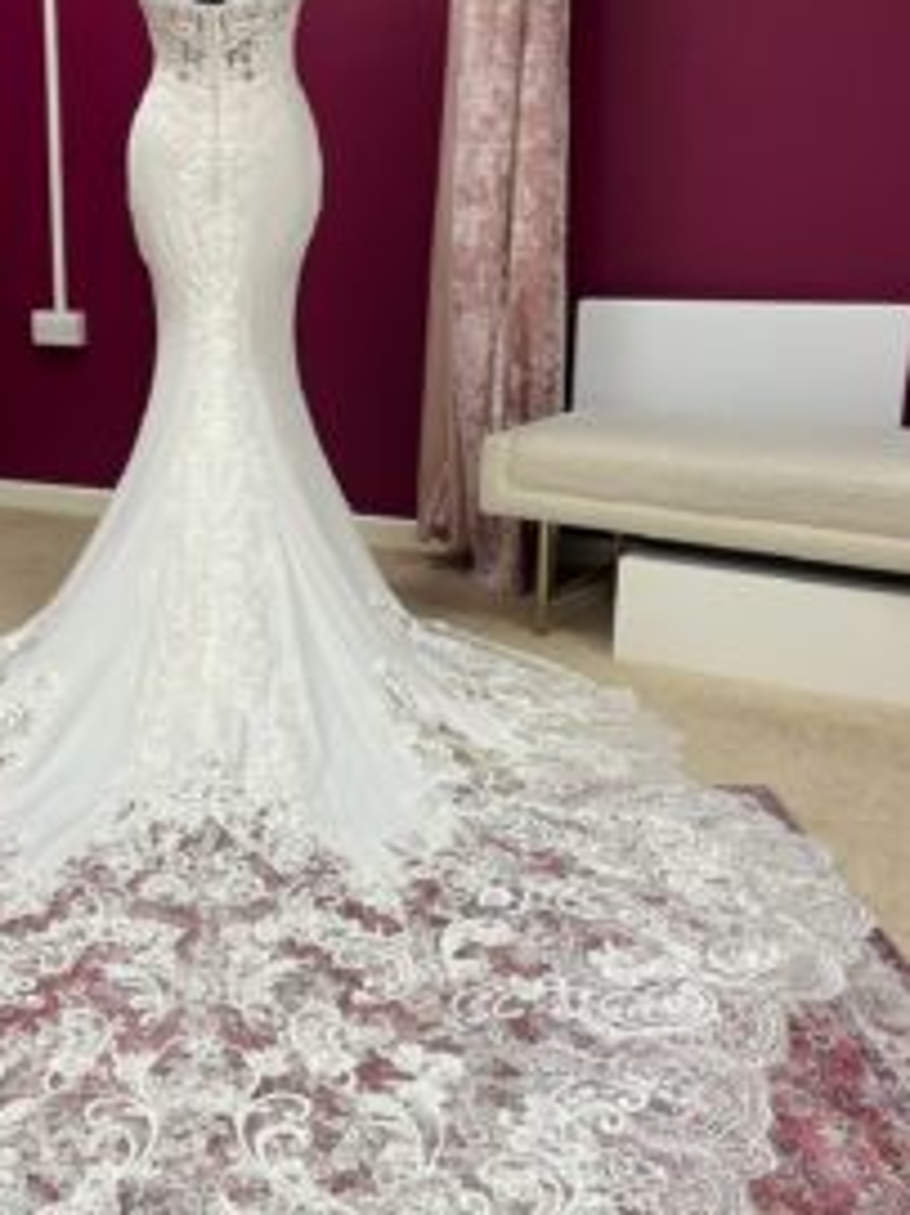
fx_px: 1438
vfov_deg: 45.8
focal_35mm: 41
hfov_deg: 34.2
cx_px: 202
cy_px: 558
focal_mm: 5.1
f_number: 1.6
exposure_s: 1/100
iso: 100
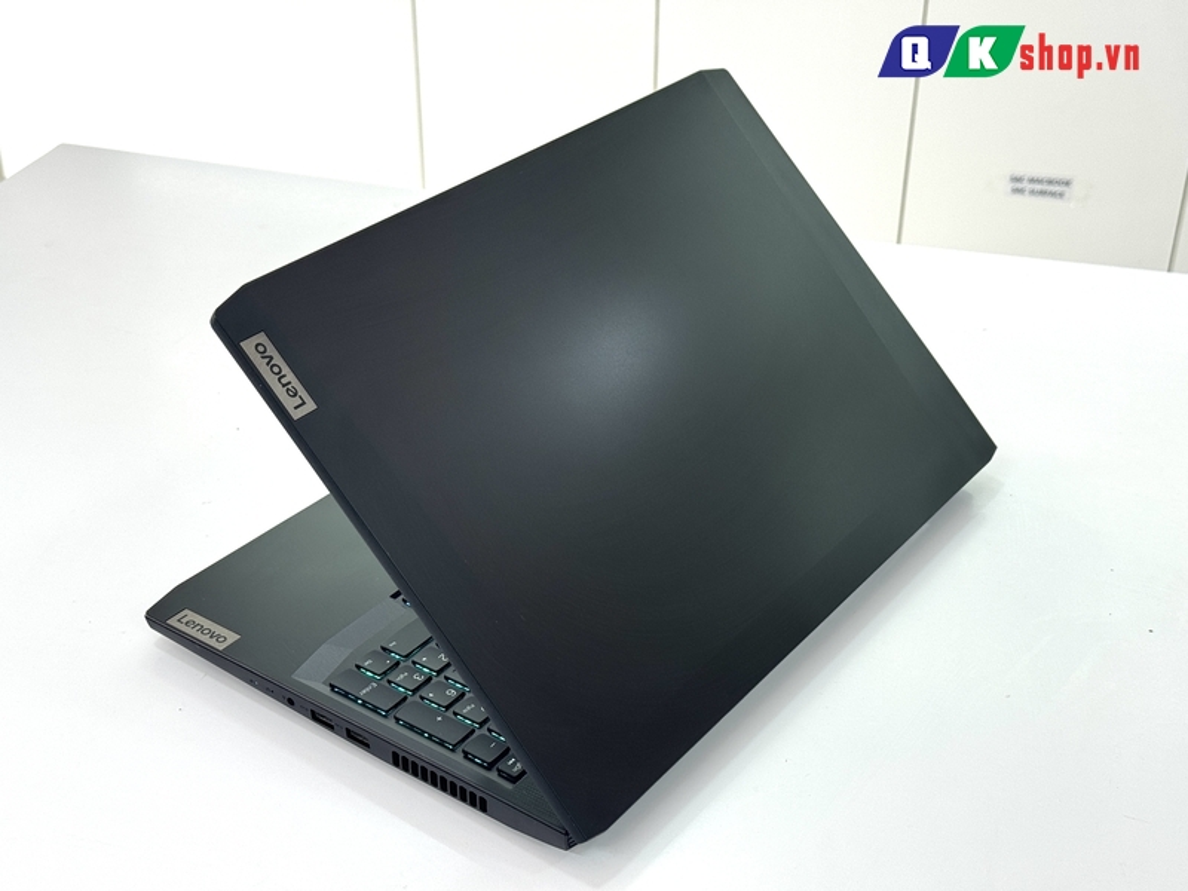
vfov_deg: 30.3
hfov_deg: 39.7
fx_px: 1647
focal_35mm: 48
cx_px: 594
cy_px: 446
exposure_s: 1/121
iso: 50
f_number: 1.78
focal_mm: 6.76
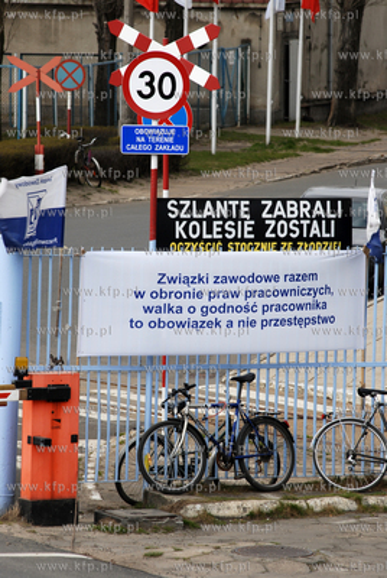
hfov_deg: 4.6
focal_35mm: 300
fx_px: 4820
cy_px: 289
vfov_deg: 6.9
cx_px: 194
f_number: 8
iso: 100
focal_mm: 200
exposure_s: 1/160
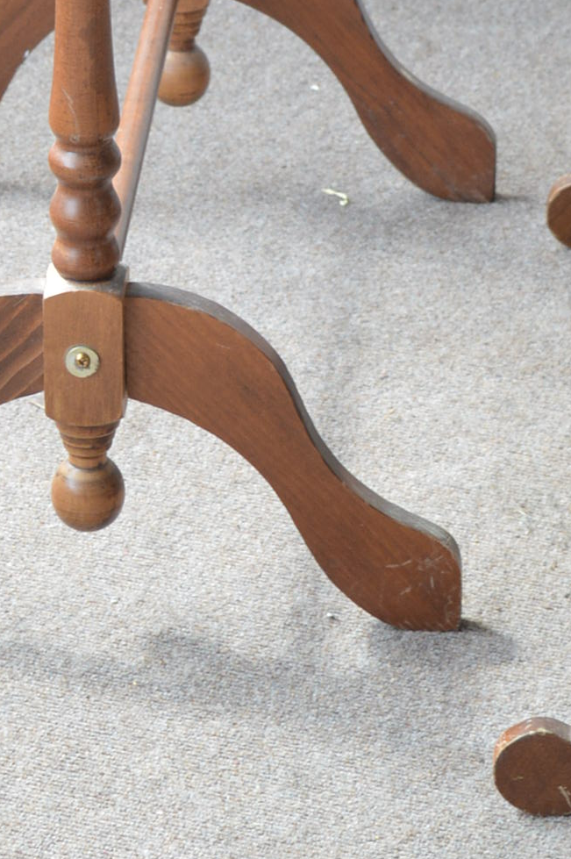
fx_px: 5052
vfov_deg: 9.6
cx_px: 454
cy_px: -115
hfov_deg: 6.5
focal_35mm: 212
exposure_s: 1/60
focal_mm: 46
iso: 400
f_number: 5.6
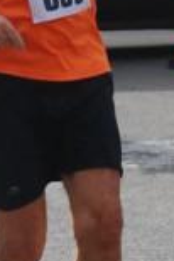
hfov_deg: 3.1
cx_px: 50
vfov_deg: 4.7
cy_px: 49
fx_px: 3175
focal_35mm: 439
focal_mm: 75
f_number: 5.6
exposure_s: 1/1000
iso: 1000
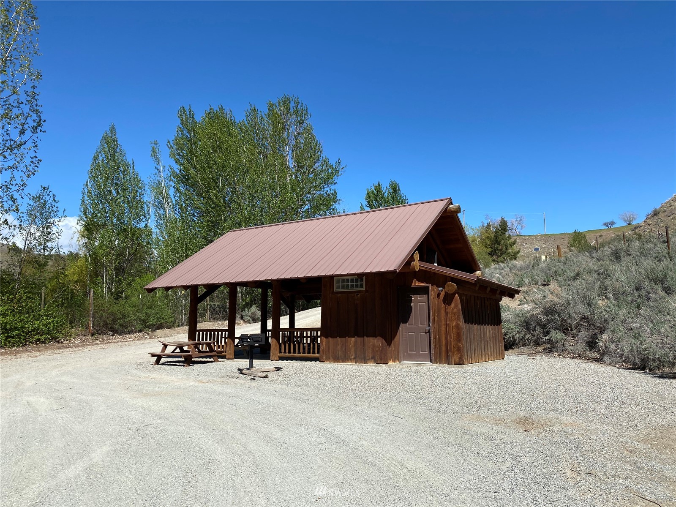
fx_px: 508
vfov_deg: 53.1
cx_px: 338
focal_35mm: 26
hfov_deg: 67.3
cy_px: 254
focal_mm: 4.25
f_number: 1.8
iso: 32
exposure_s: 1/3125
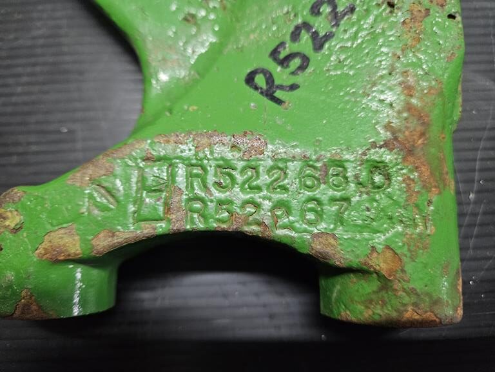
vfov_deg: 58.9
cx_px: 248
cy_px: 186
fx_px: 329
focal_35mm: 23
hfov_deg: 73.9
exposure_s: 1/50
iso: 640
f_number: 1.8
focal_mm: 5.4
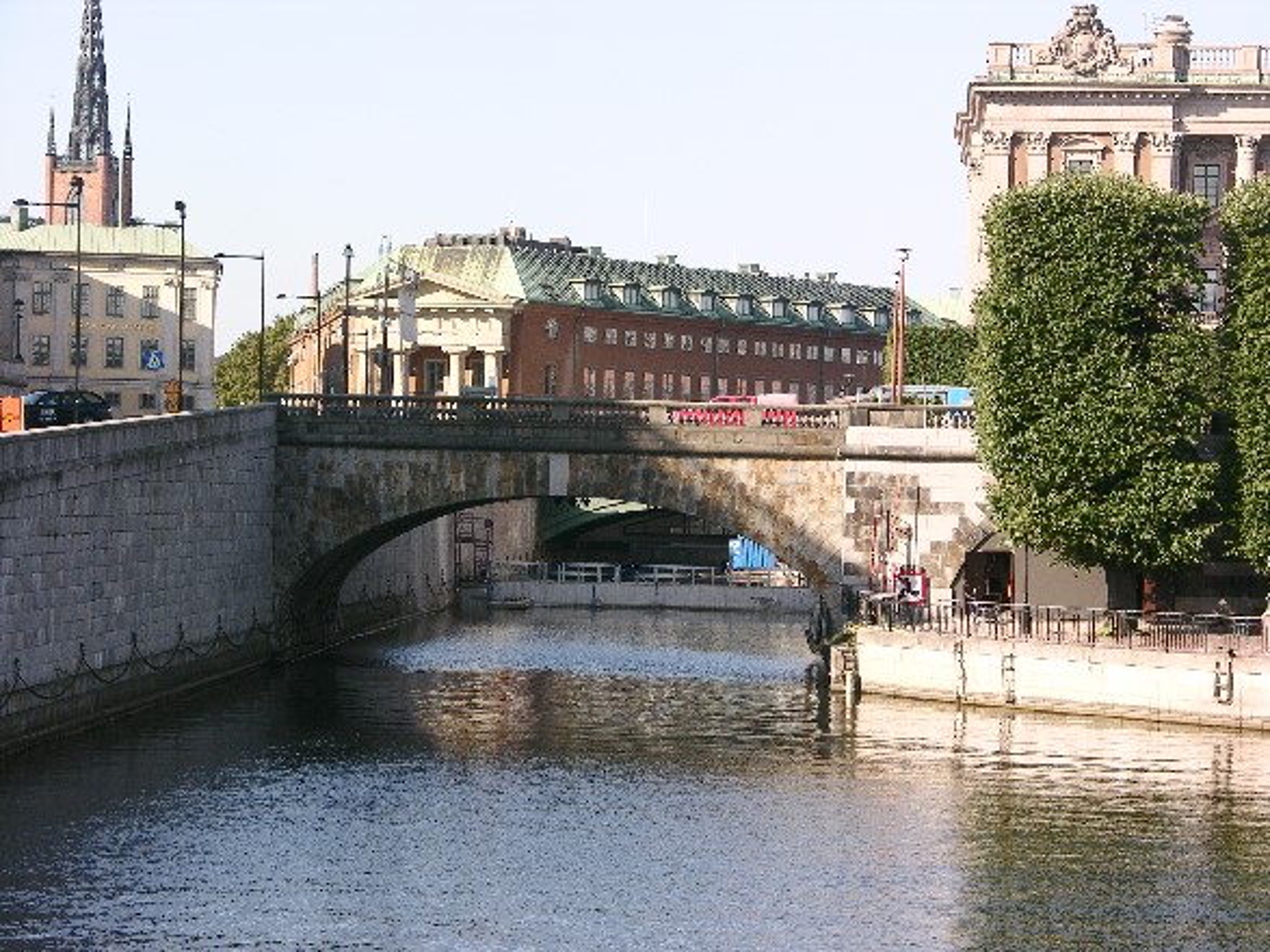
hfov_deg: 16.4
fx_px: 4402
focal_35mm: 120
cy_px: 476
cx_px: 635
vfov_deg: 12.3
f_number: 5.3
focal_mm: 29.5
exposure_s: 1/167
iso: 50
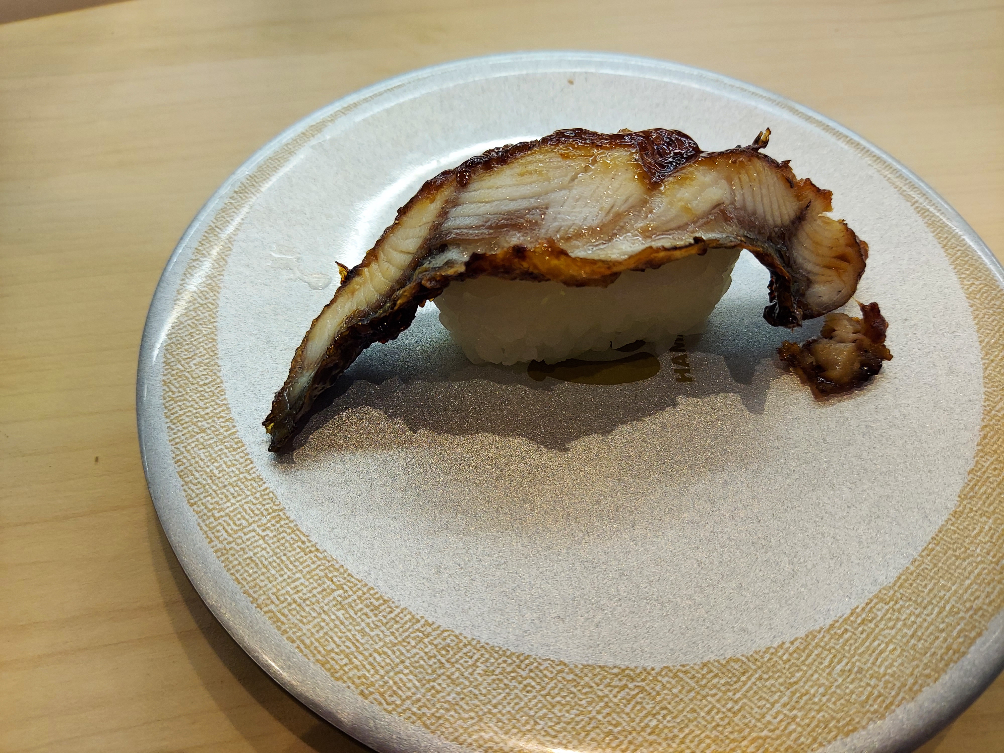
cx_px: 502
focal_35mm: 25
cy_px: 376
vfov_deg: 54.9
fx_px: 725
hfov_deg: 69.4
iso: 64
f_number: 2
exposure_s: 1/100
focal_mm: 4.6
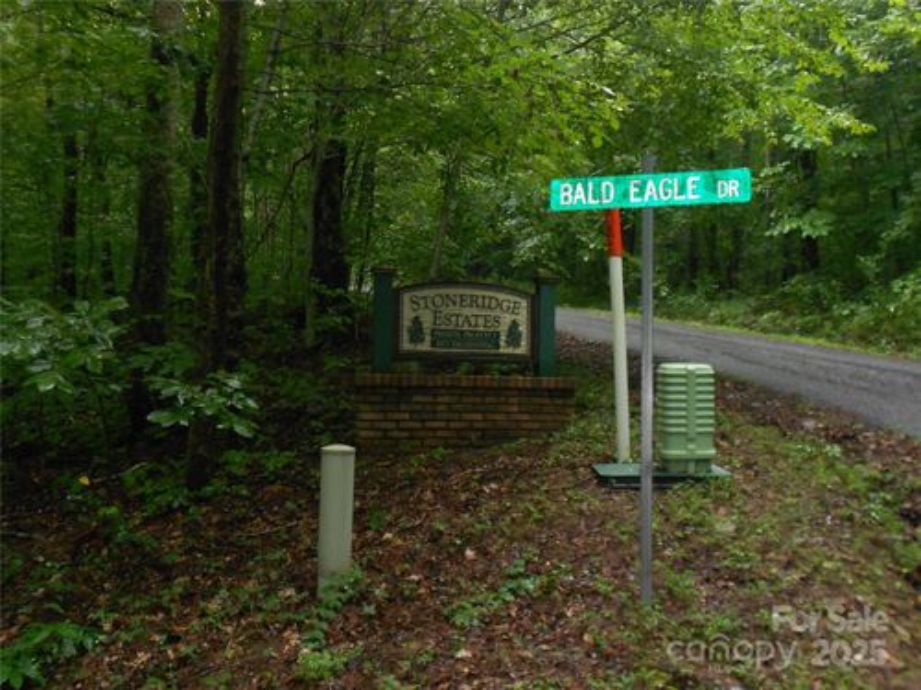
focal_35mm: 32
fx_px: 851
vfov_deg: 44.2
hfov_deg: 56.8
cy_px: 345
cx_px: 460
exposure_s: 1/30
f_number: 3.6
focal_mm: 5.8
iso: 200
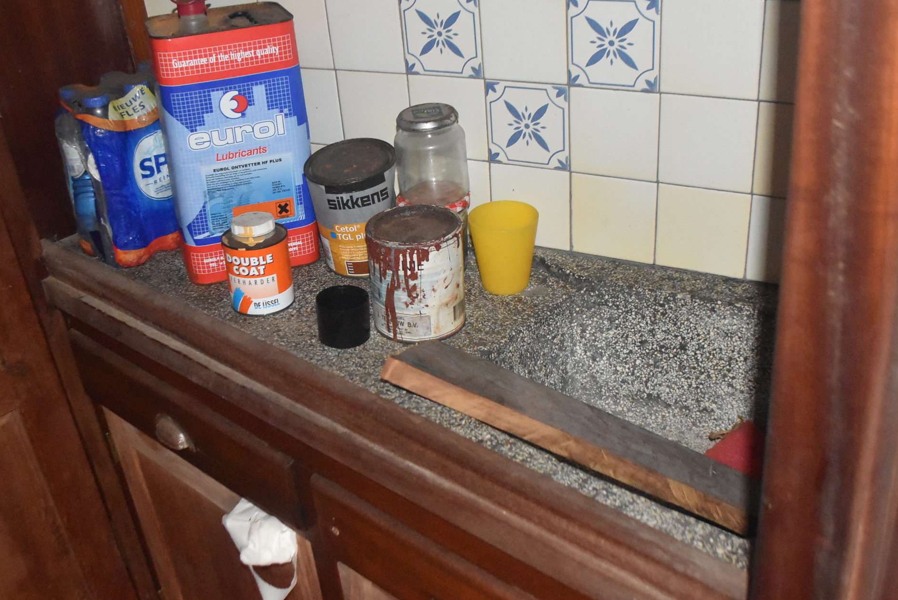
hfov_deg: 48.3
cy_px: 300
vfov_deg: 33.5
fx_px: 998
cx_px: 398
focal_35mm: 40
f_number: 3.8
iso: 6400
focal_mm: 20
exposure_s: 1/60
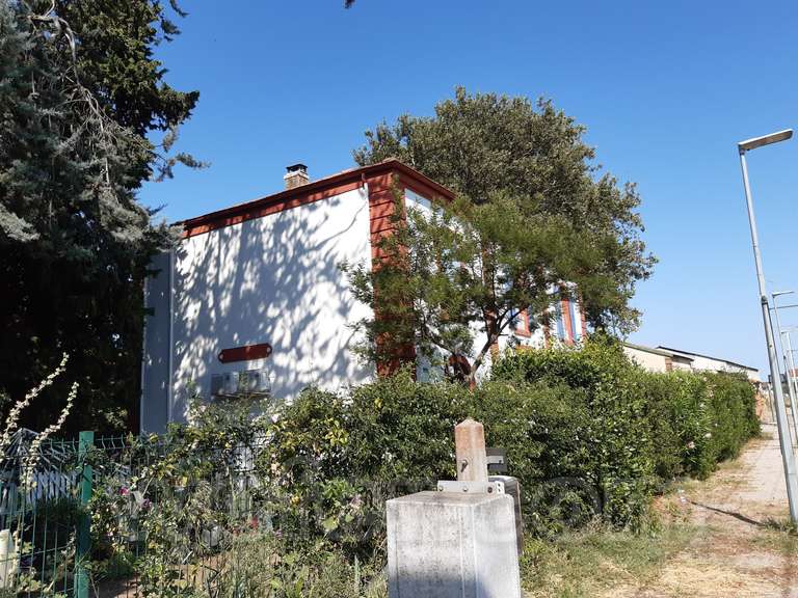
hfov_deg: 67.3
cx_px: 399
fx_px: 599
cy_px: 299
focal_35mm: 26
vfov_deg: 53.1
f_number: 1.7
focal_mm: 3.92
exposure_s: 1/1493
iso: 40
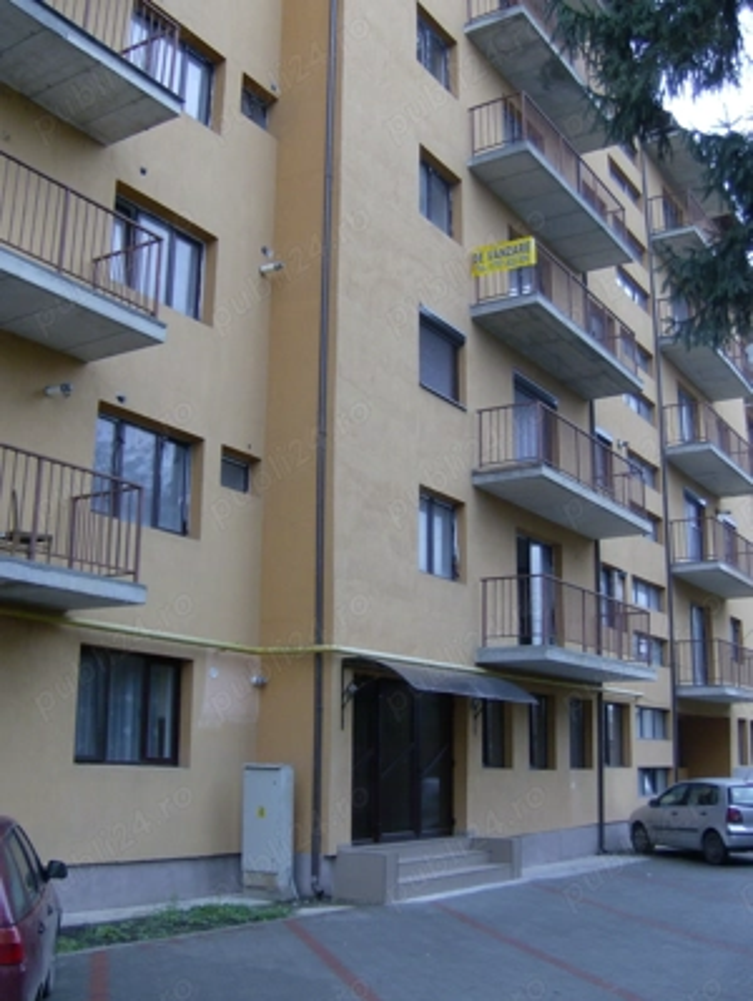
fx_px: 1042
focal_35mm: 36
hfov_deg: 39.7
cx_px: 376
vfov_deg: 51.3
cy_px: 500
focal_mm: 6
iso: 113
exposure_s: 1/64
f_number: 2.8
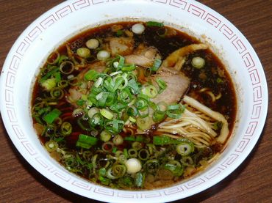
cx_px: 136
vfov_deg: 14.1
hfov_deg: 18.7
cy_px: 102
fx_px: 825
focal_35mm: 105
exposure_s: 1/25
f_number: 3.2
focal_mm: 10.8
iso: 100
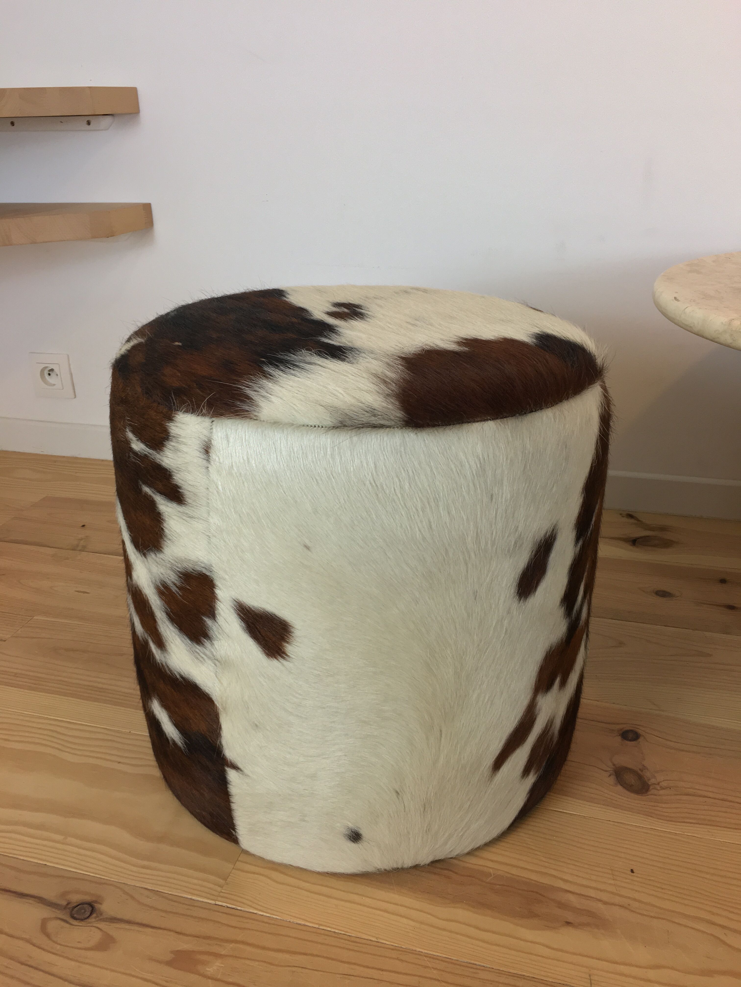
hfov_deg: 48.2
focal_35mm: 29
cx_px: 370
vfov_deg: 61.7
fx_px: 828
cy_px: 494
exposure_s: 1/33
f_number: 2.2
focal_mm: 4.15
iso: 50
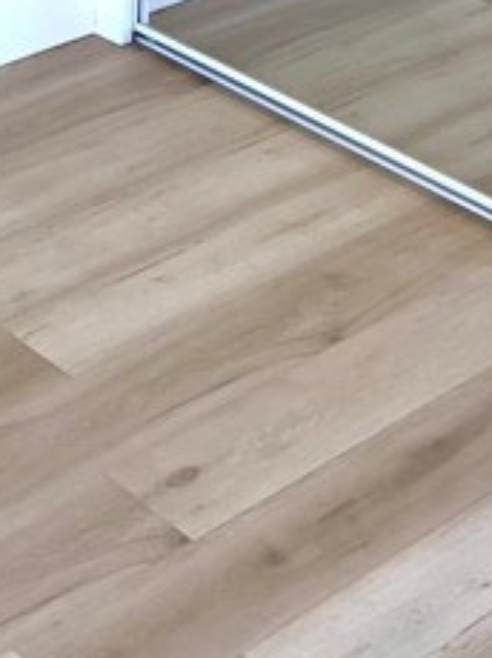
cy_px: -718
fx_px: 2202
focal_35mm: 116
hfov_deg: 12.7
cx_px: 349
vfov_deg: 13.9
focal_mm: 5.7
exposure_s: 1/120
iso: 64
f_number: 1.5
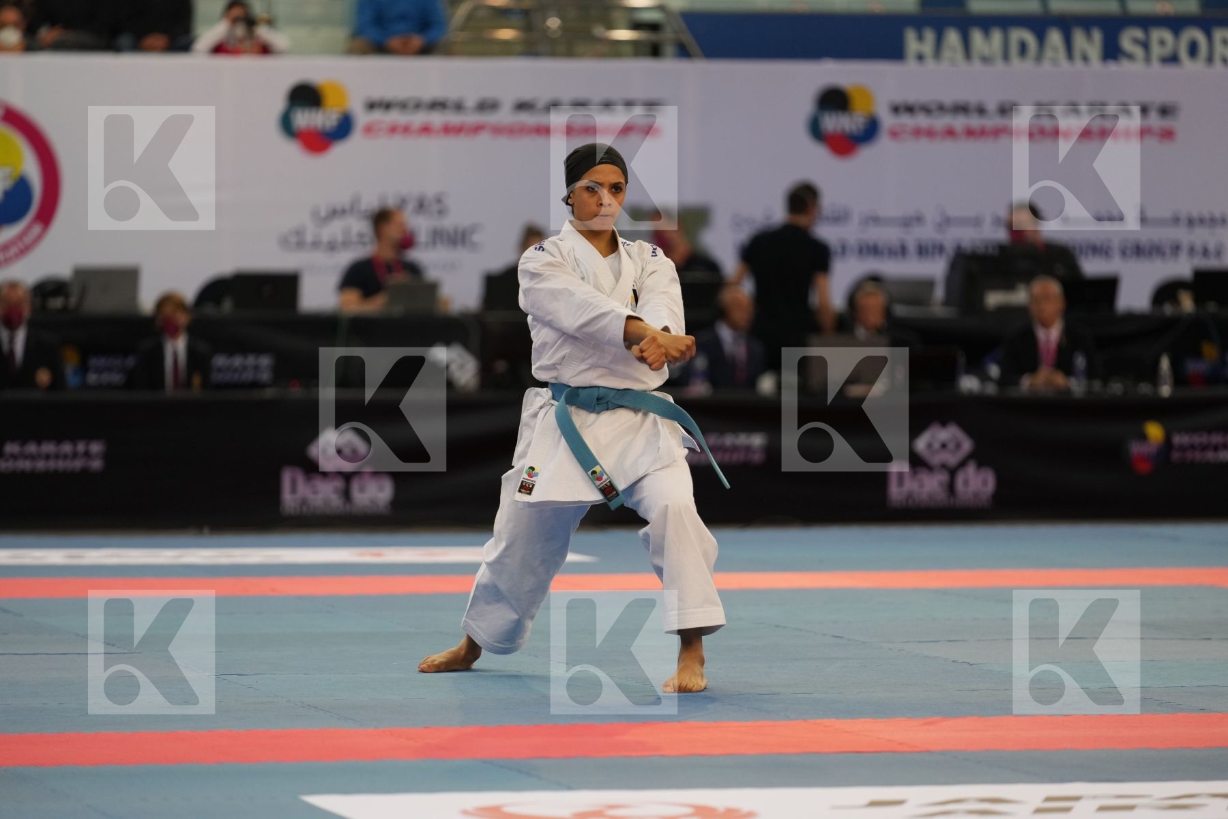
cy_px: 410
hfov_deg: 10.3
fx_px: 6822
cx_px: 614
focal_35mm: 200
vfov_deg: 6.9
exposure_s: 1/500
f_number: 2.8
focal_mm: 200
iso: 800
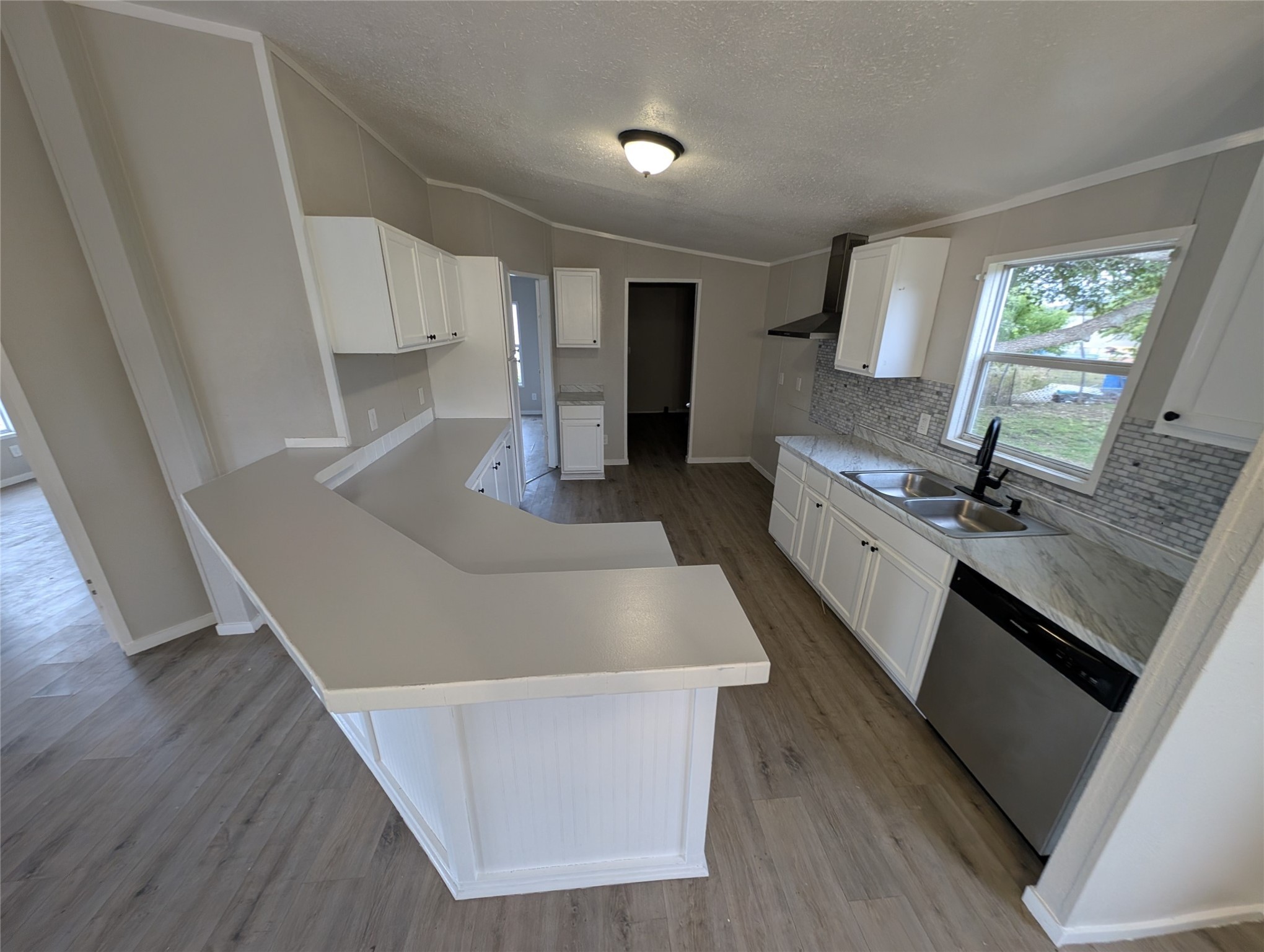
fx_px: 439
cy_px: 476
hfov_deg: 110.5
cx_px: 632
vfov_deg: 94.6
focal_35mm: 12
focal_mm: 2.23
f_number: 1.95
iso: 133
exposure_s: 1/60
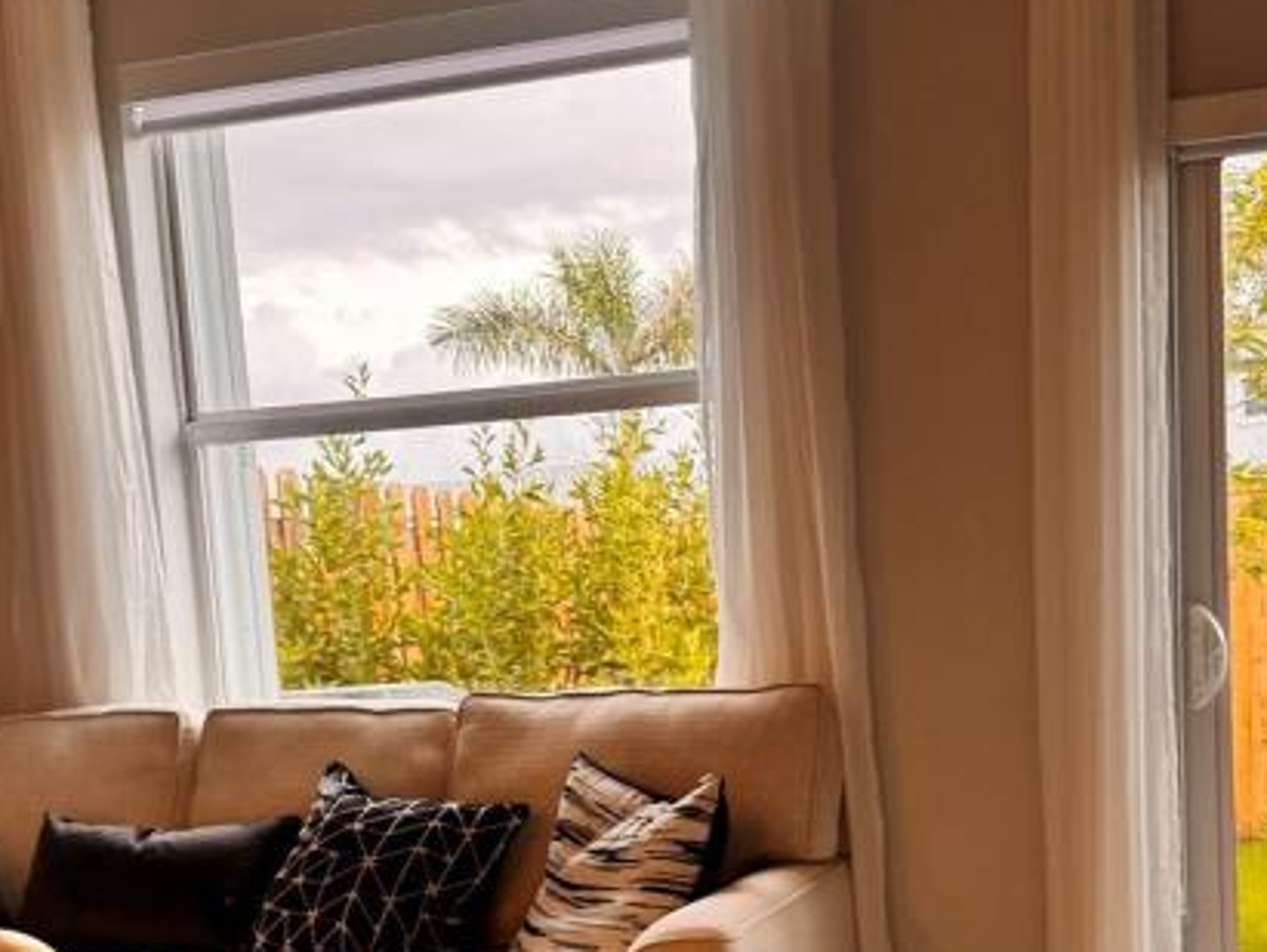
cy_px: 869
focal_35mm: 56
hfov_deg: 34.3
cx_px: 669
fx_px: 2051
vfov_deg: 25.3
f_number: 1.78
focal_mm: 6.76
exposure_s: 1/120
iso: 80
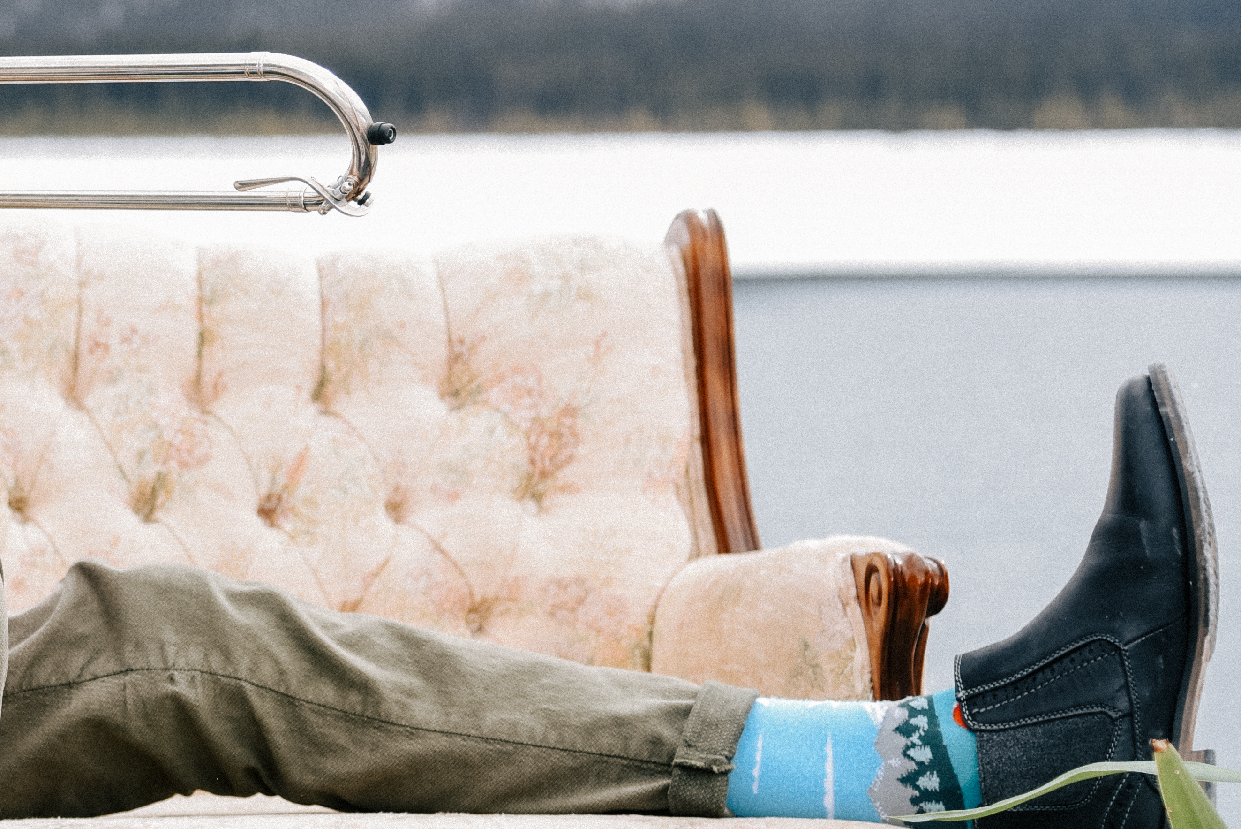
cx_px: -167
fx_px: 4310
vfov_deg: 11.0
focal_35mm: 125
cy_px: 274
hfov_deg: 15.9
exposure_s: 1/1600
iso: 400
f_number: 4
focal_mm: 55
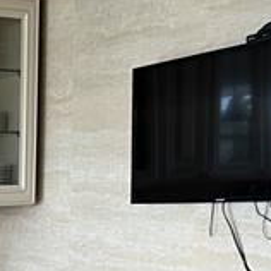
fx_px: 771
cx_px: -94
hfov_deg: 18.4
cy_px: 391
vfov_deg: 18.1
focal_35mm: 87
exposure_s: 1/60
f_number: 1.5
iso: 125
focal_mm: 5.7
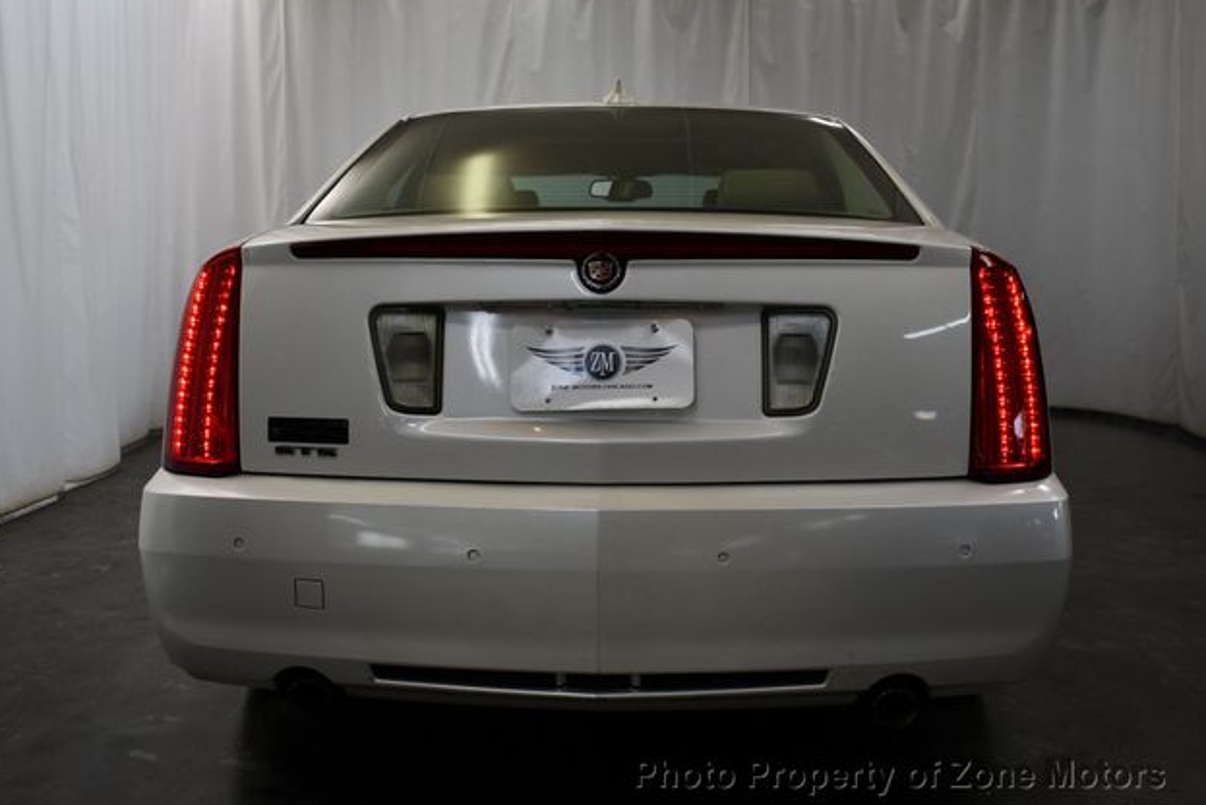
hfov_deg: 51.9
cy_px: 397
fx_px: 1240
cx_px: 610
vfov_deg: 36.0
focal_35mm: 37
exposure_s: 1/250
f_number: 3.5
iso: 400
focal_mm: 18
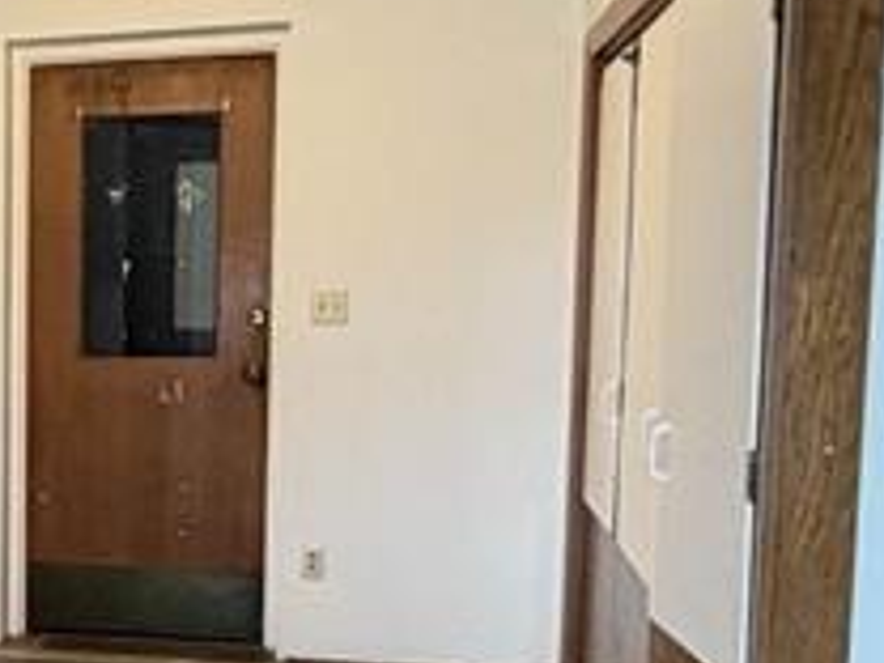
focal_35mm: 69
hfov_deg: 24.3
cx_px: -298
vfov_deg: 21.2
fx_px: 1762
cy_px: 476
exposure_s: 1/60
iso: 200
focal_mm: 2.22
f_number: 2.2
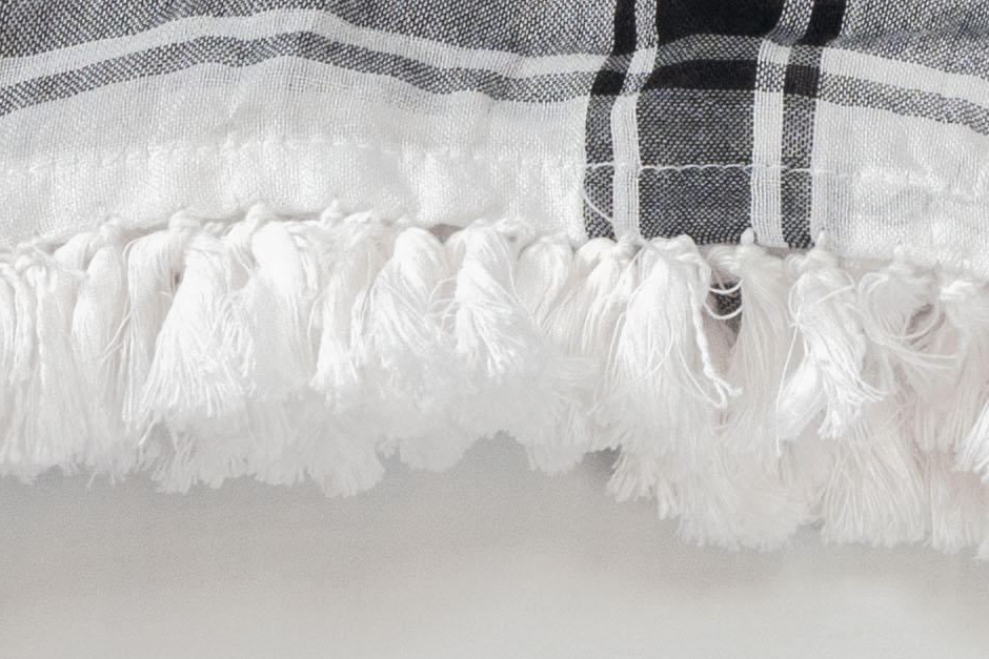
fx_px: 6347
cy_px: -605
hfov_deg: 8.5
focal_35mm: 231
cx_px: 1932
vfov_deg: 5.8
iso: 2000
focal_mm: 31
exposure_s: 1/120
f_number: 10
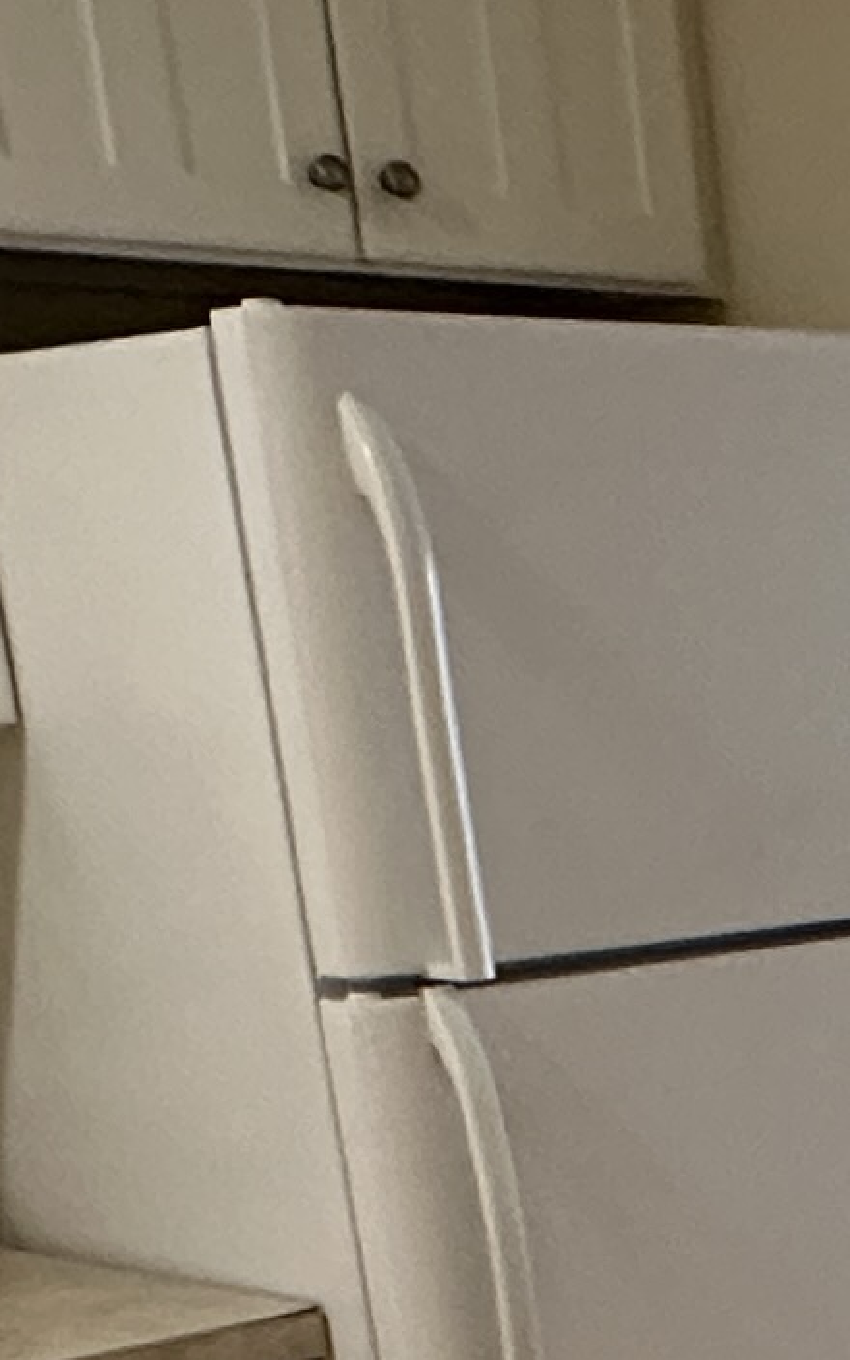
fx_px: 3150
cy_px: 1609
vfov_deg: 22.5
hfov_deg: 13.4
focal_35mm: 85
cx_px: 1654
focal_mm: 2.22
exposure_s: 1/60
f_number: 2.2
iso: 500
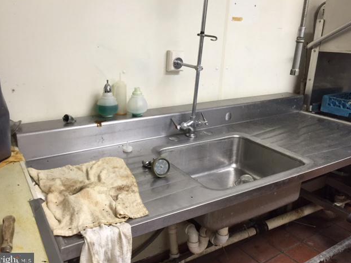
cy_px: 132
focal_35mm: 30
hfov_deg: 60.0
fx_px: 304
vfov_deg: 46.8
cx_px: 171
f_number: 2.2
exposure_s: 1/30
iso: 50
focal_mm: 4.15
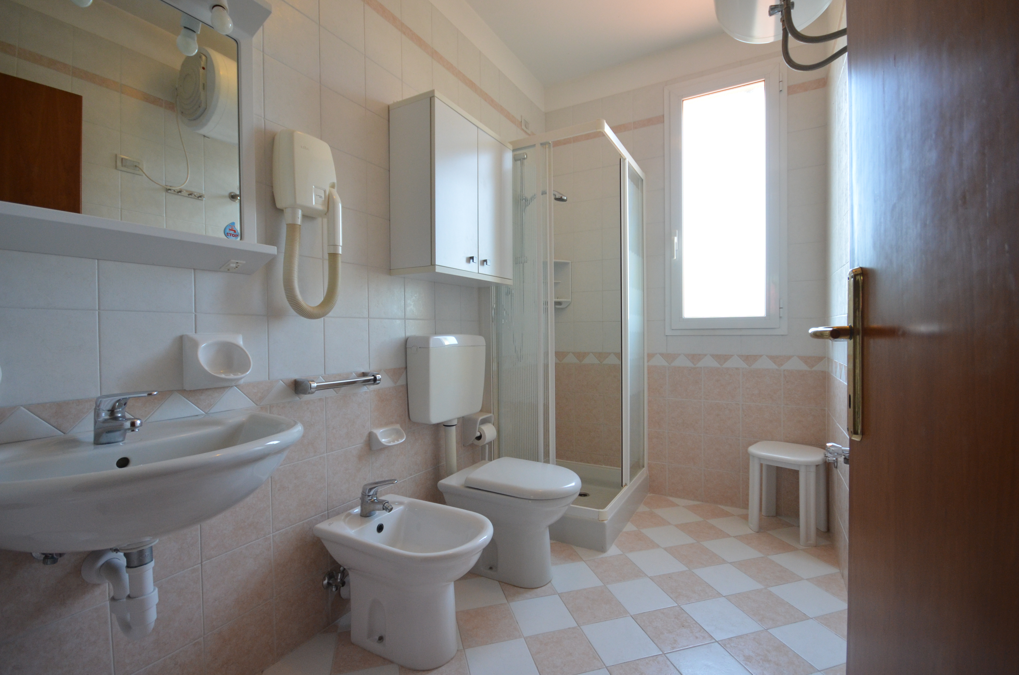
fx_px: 424
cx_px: 510
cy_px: 338
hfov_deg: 100.5
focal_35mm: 15
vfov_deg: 77.1
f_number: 5.6
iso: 800
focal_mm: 10
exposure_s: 1/125
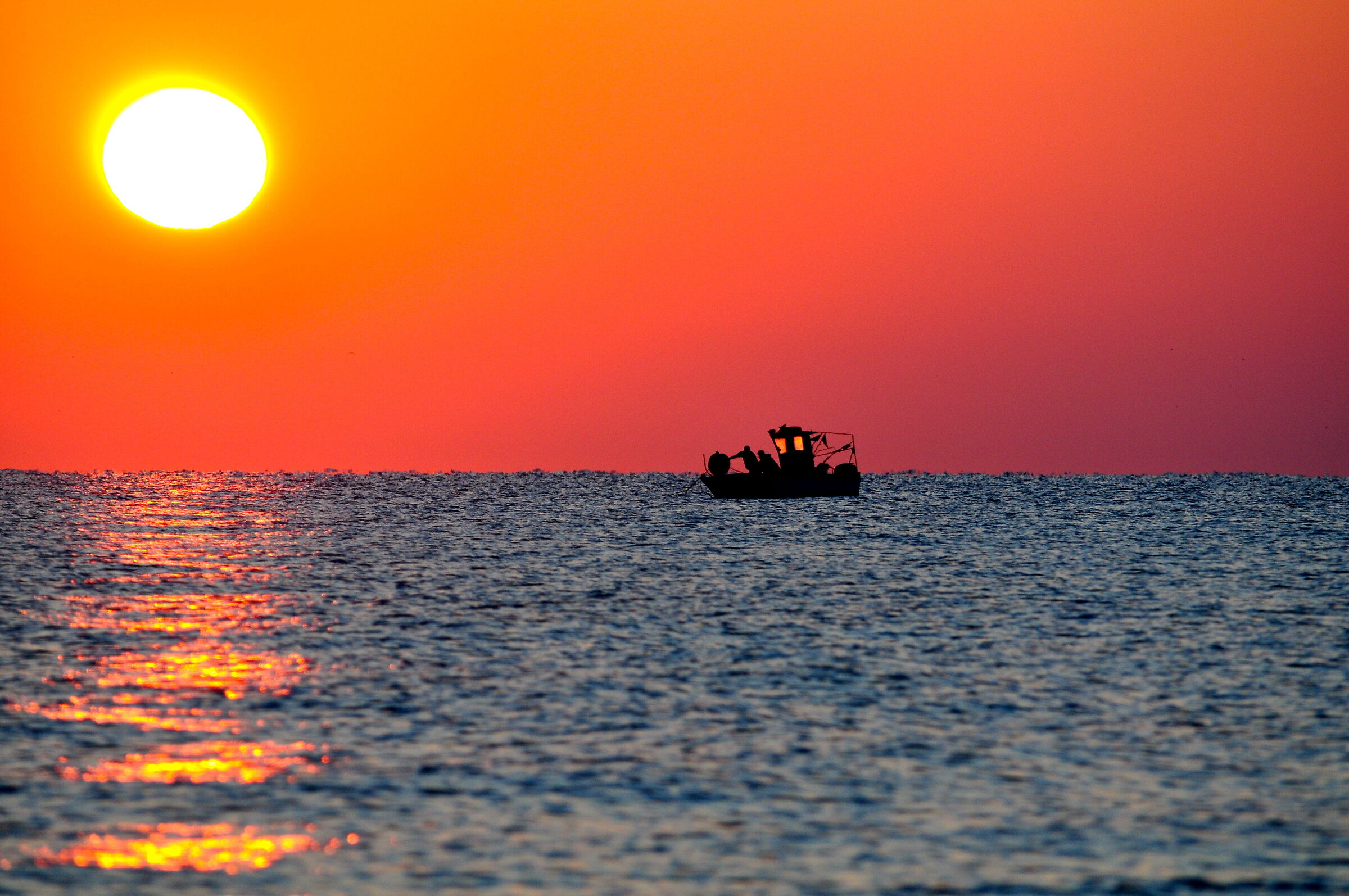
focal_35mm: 450
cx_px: 674
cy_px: 448
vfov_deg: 3.0
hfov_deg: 4.6
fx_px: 16842
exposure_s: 1/500
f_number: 8
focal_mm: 300
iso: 400
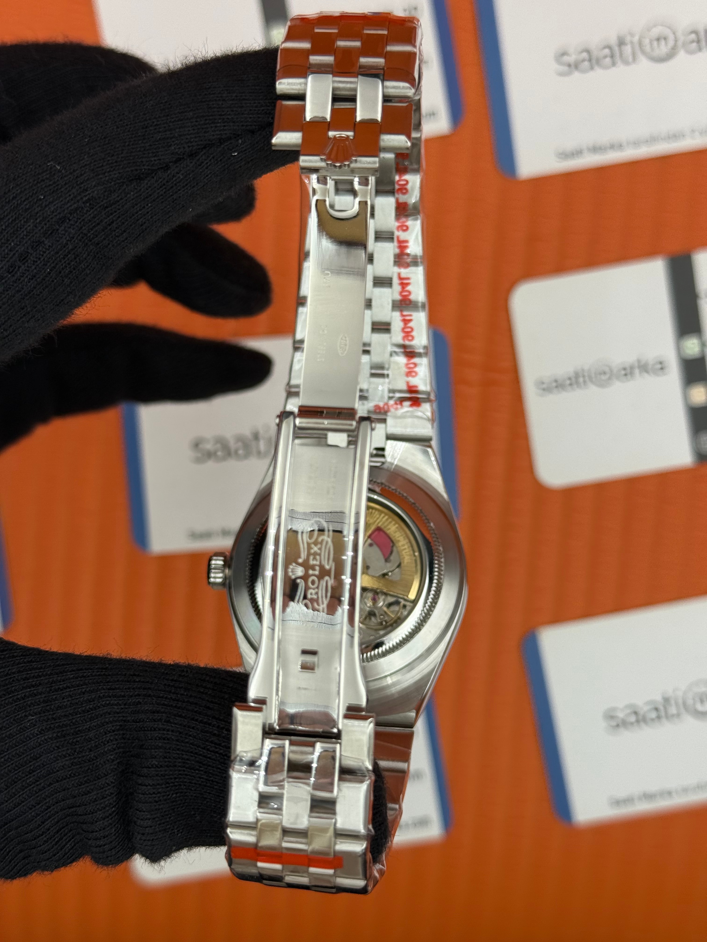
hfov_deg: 30.3
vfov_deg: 39.7
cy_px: 471
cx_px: 354
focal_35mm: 48
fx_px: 1307
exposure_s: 1/754
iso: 64
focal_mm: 6.76
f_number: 1.78
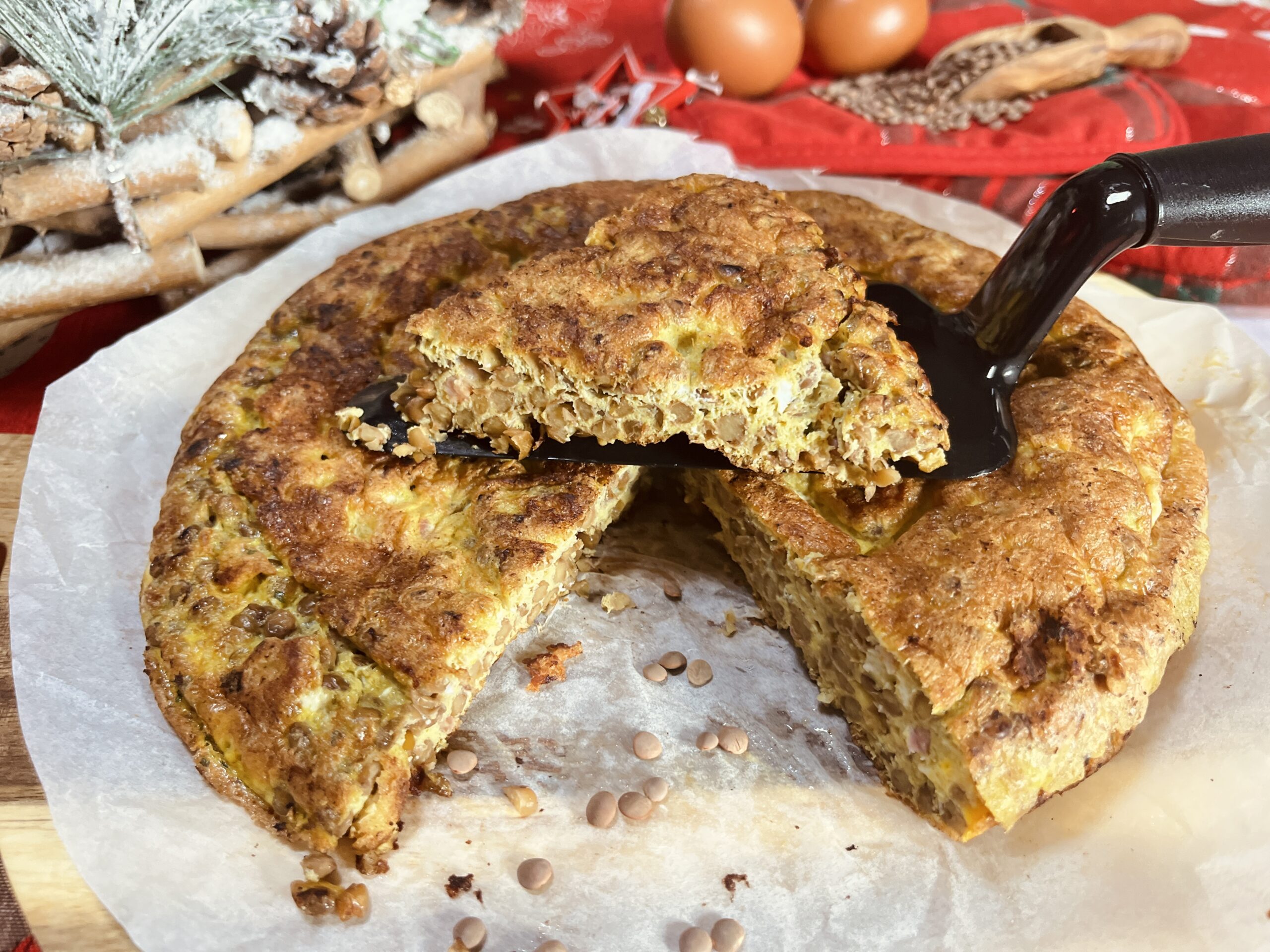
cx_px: 635
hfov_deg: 67.3
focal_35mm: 26
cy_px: 476
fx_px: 954
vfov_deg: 53.1
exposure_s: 1/60
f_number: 1.6
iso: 400
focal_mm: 5.1
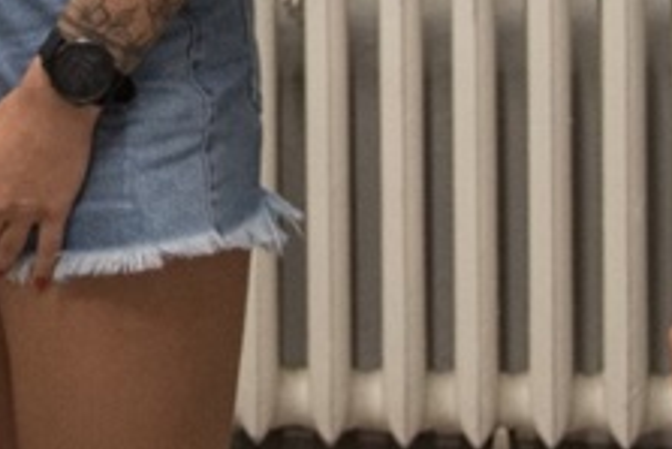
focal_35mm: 218
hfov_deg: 9.3
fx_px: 4066
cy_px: -443
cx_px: -142
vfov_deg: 6.2
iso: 1600
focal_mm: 27
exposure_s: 1/250
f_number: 4
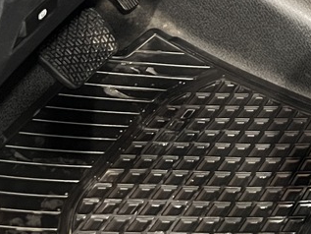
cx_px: 340
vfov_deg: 12.2
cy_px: -77
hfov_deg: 16.2
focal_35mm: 118
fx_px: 1061
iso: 400
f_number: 1.5
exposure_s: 1/33
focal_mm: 5.7
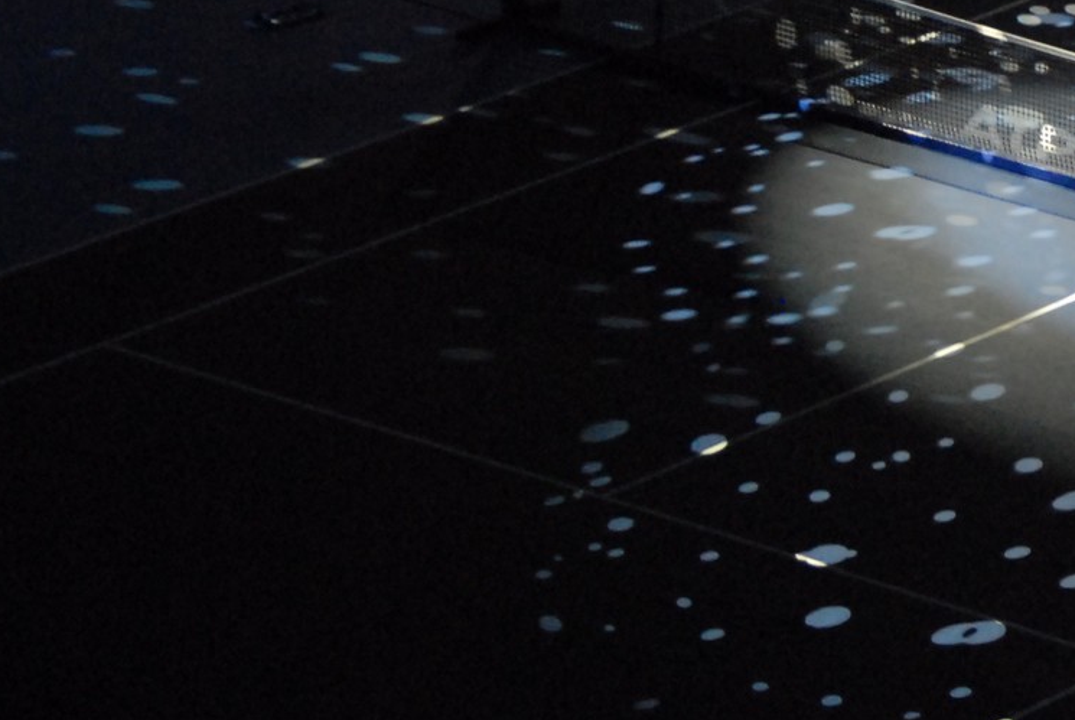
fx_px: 8740
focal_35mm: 292
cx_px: 1381
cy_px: 30
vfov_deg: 4.7
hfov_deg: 7.0
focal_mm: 75
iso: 1000
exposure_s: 1/8
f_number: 5
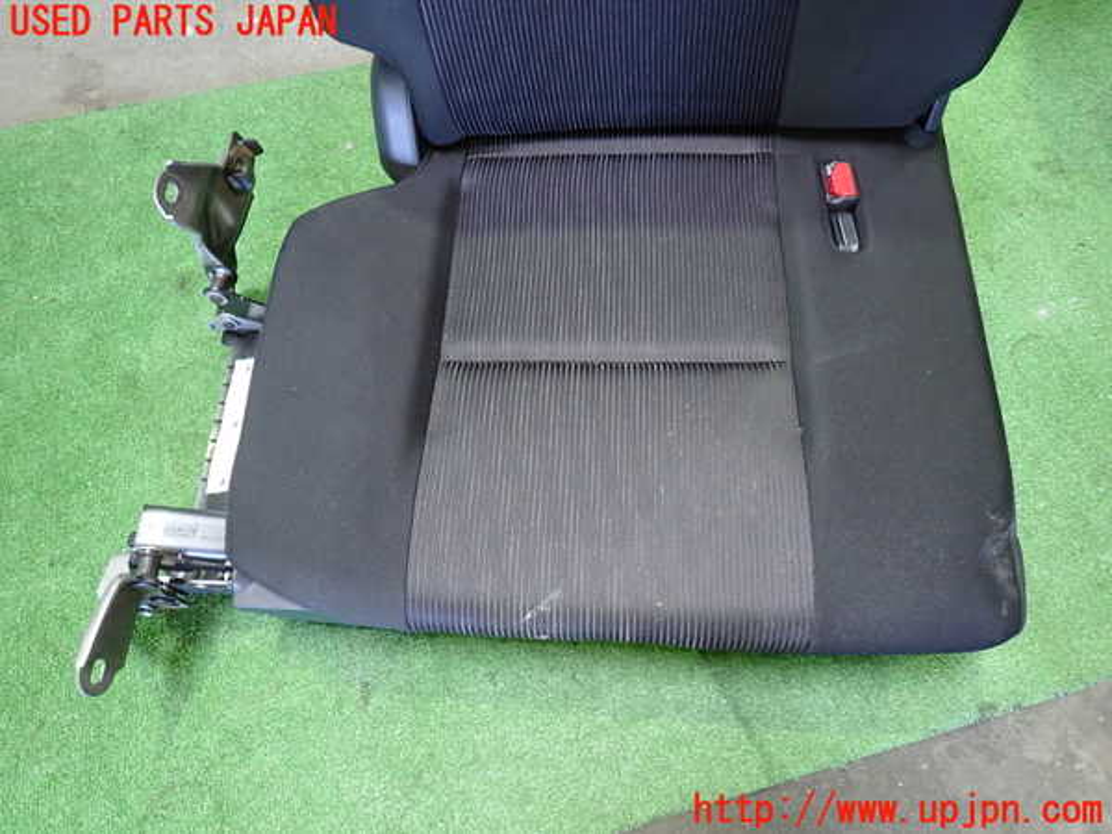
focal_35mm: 25
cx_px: 556
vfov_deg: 54.9
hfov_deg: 69.4
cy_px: 417
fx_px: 803
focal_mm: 4.5
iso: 500
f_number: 2
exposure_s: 1/30
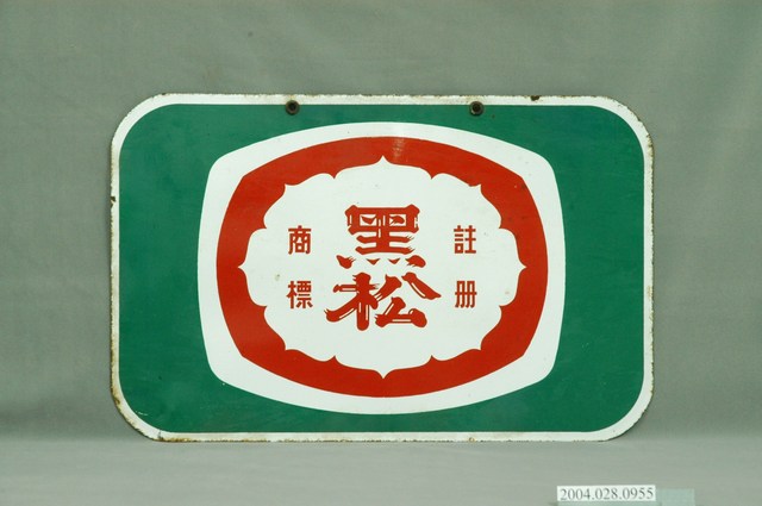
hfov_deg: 19.5
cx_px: 381
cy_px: 253
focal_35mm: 105
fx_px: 2220
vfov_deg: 13.0
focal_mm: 70
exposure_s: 1/8
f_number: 8
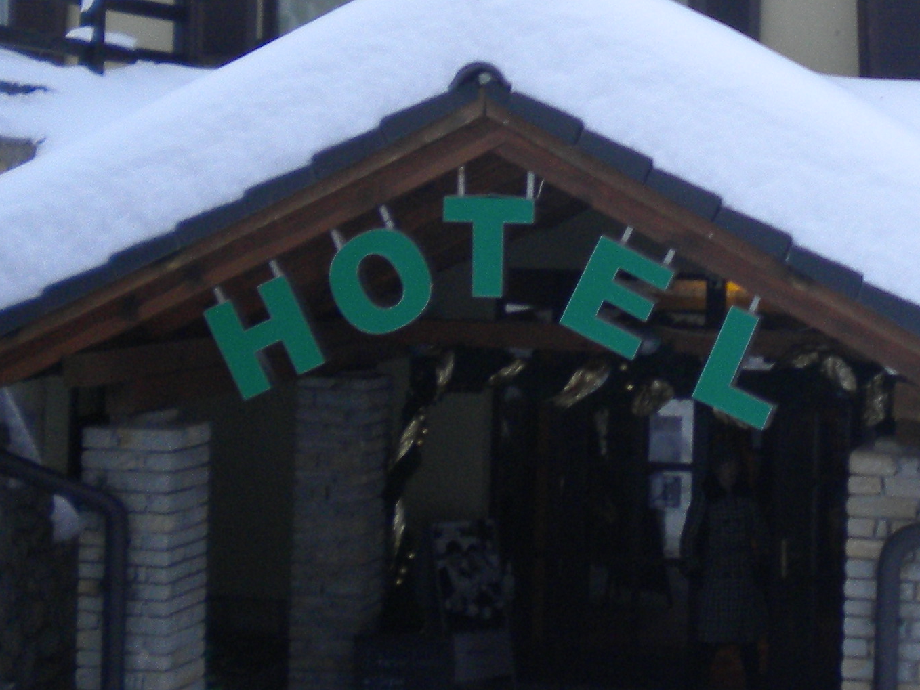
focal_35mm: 94
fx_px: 2499
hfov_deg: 20.6
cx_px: 773
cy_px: 79
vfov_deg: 15.6
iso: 139
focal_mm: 6.3
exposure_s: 1/57.4
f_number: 3.1
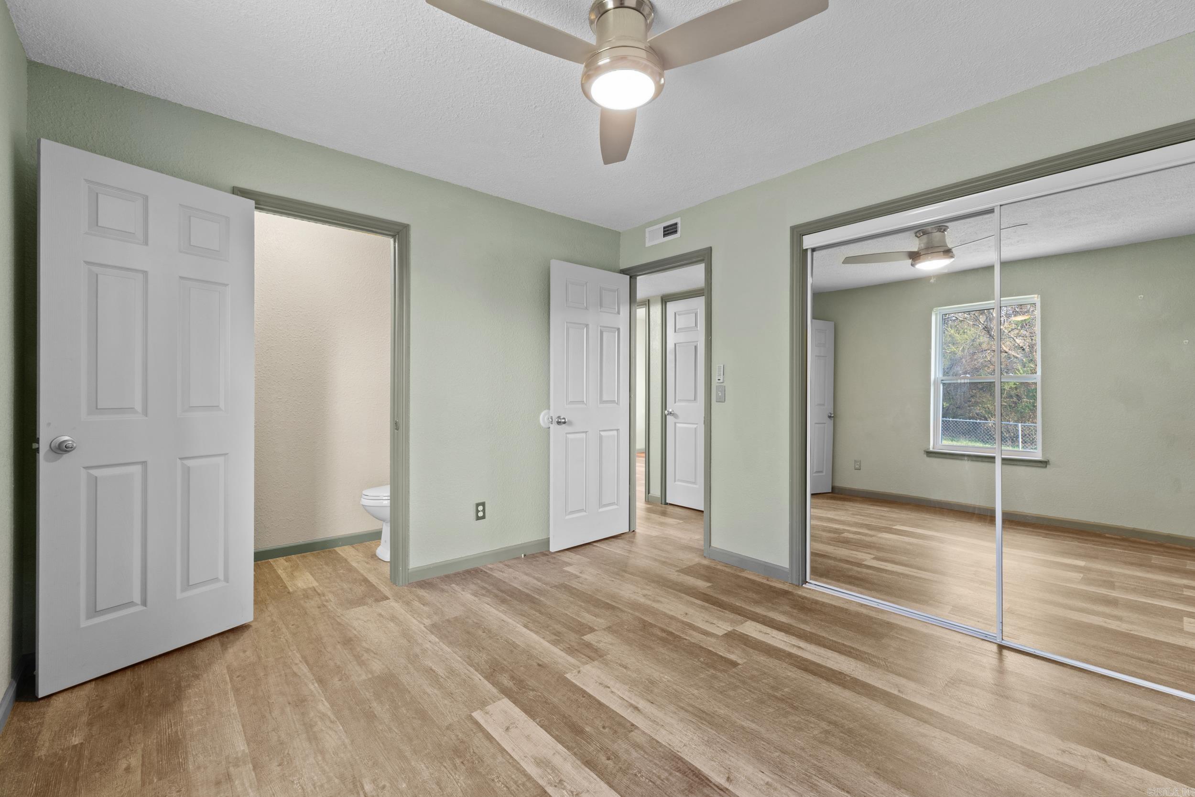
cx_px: 598
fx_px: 498
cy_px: 398
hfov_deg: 100.4
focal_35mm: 15
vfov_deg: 77.3
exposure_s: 2.5
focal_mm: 10
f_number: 9
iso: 200
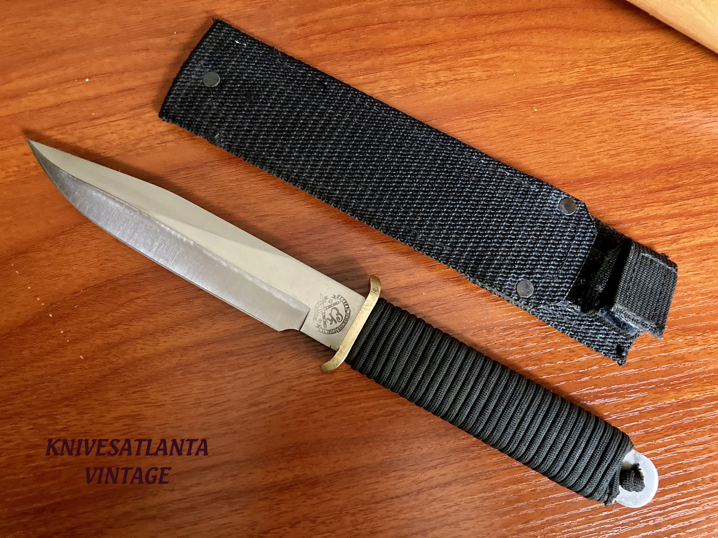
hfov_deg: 63.4
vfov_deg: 49.7
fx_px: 581
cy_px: 269
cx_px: 359
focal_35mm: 28
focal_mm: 3.99
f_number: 1.8
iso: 640
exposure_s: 1/27
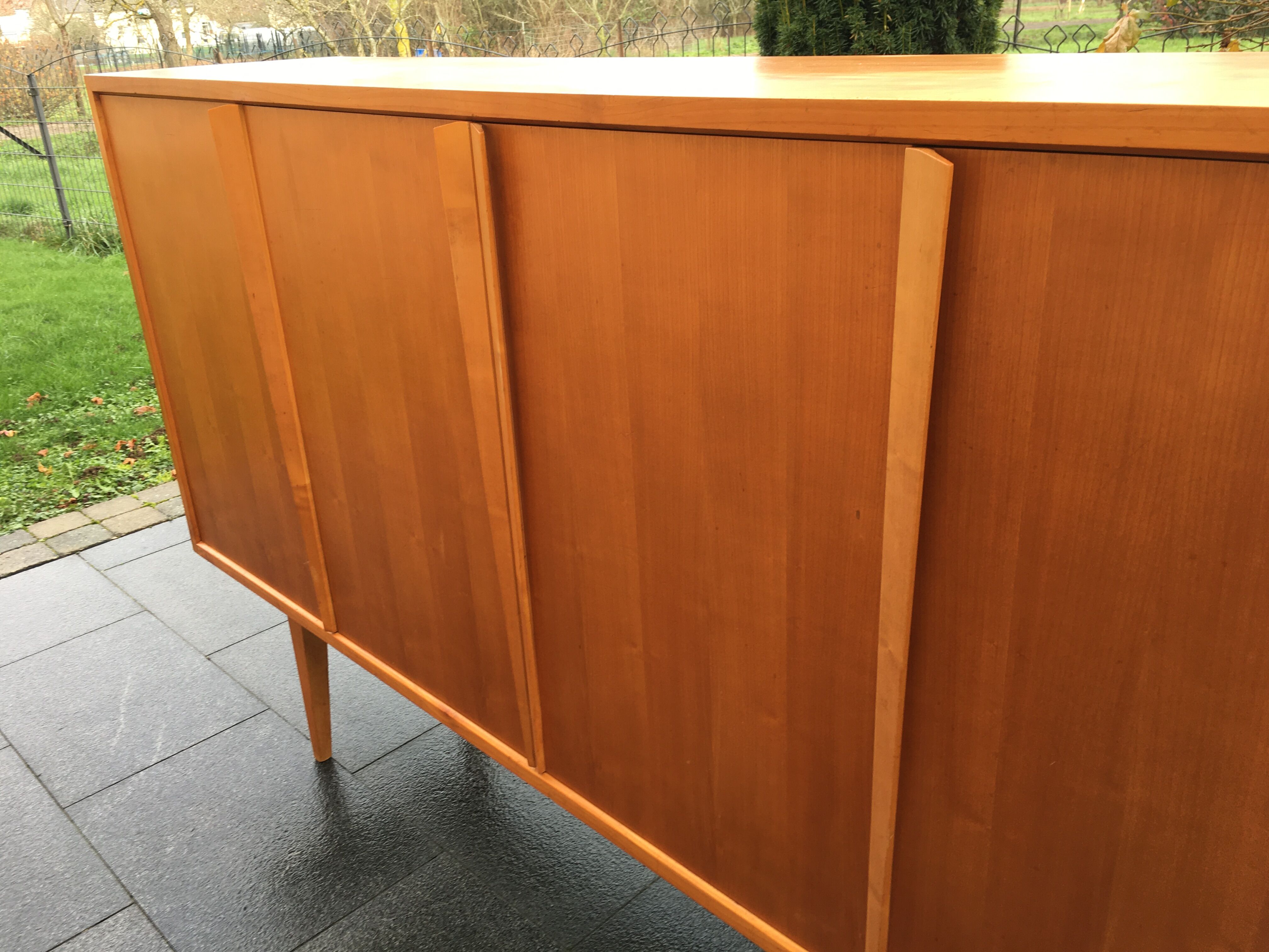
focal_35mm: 29
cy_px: 476
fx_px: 1063
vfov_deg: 48.2
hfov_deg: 61.7
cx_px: 634
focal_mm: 4.15
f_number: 2.2
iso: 25
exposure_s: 1/50
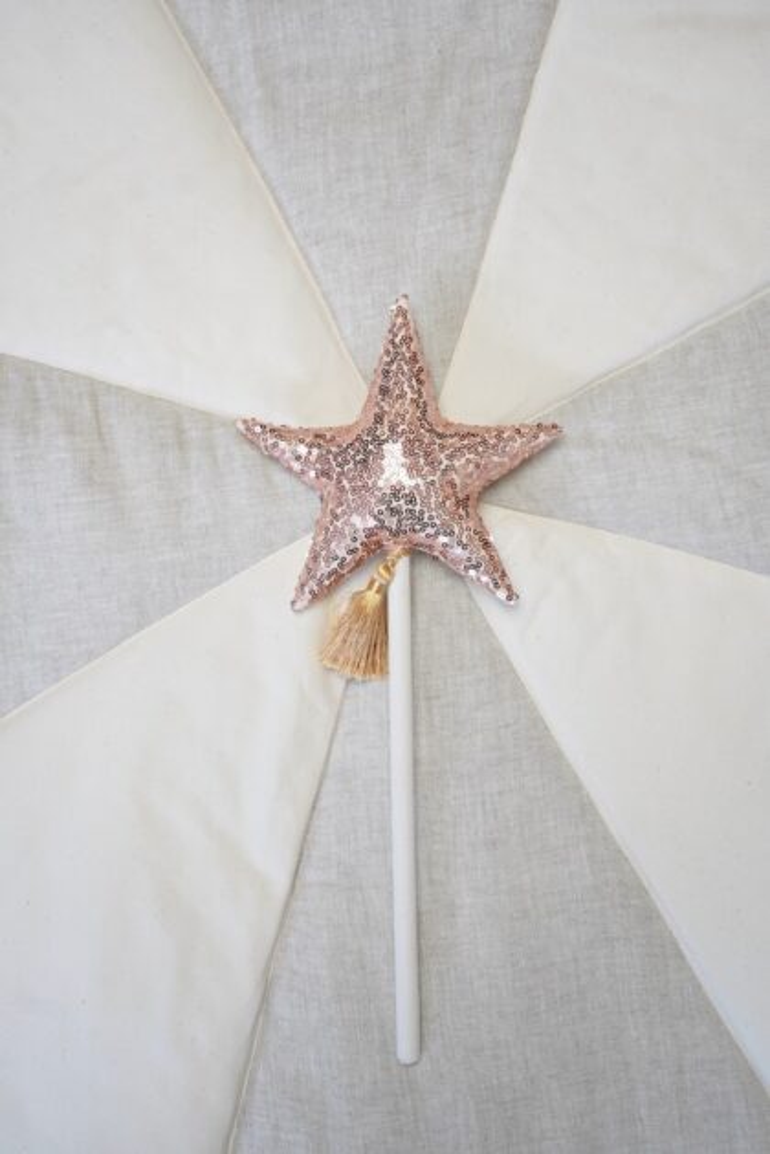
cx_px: 385
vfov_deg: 44.5
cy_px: 577
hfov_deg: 30.5
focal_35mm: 44
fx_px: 1412
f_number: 4.5
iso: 1000
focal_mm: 44
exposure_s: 1/100
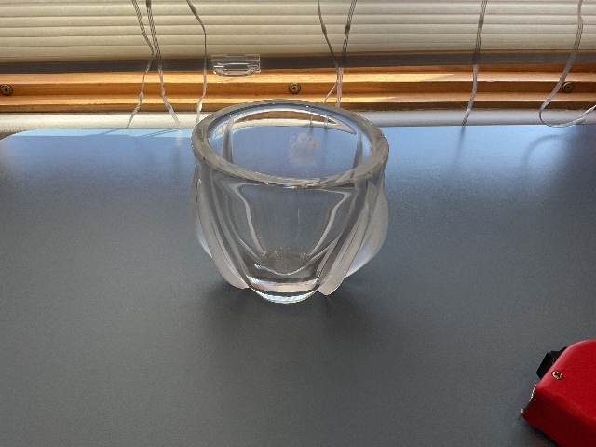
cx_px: 298
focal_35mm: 29
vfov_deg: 48.2
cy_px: 224
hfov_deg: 61.7
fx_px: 499
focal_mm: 3
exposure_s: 1/120
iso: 50
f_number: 1.8
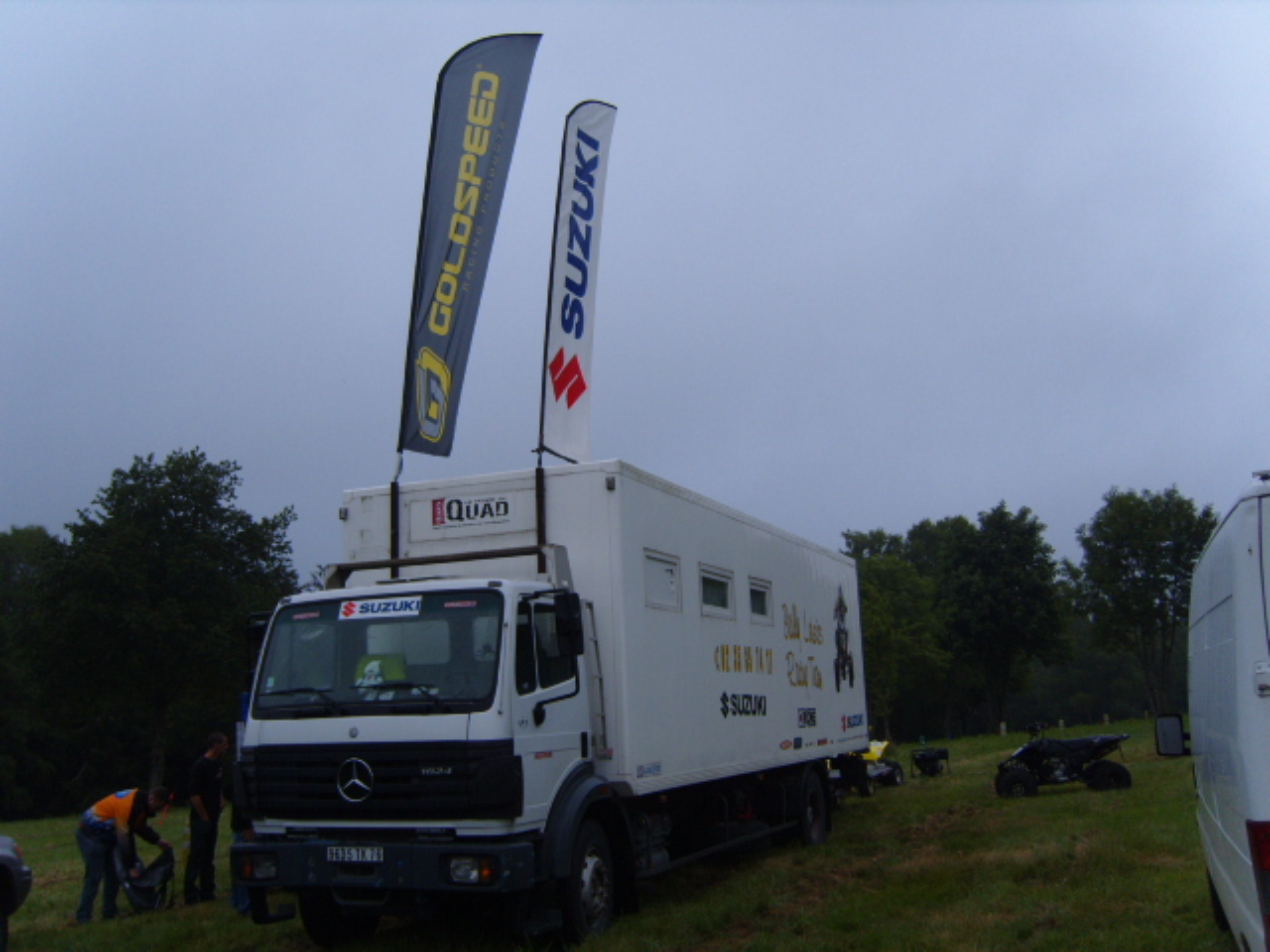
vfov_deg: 40.7
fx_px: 1284
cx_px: 635
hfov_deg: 52.6
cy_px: 476
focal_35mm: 35
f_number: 2.8
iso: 80
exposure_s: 1/180
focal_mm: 7.4
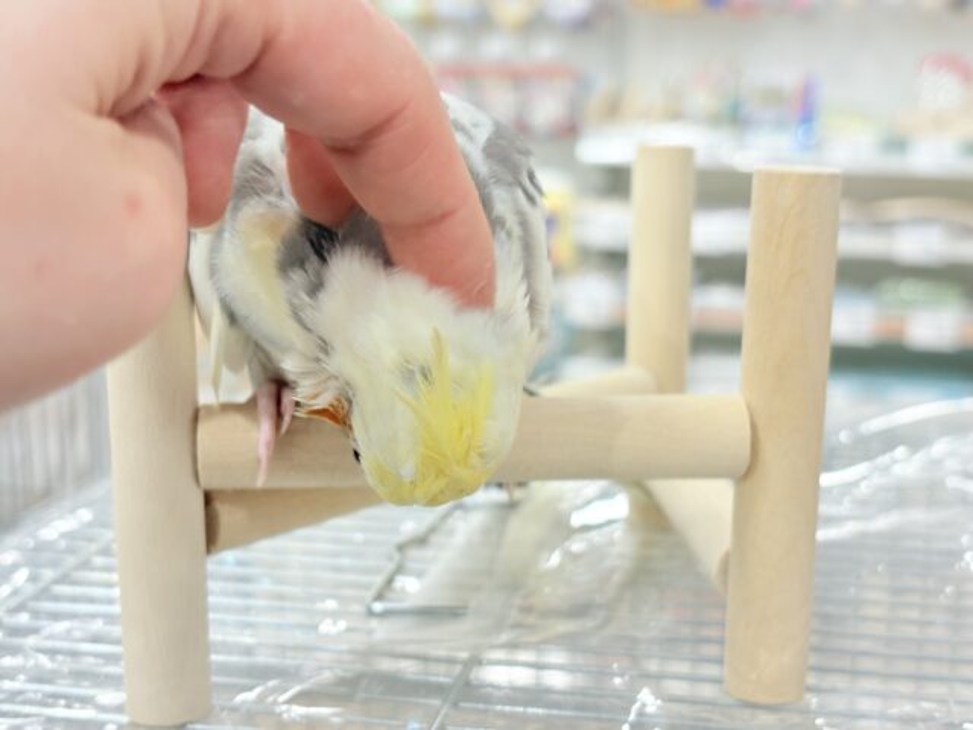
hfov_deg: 36.8
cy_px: 365
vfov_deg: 28.0
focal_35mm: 52
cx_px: 486
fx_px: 1462
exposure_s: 1/50
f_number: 1.6
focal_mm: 5.96
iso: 64
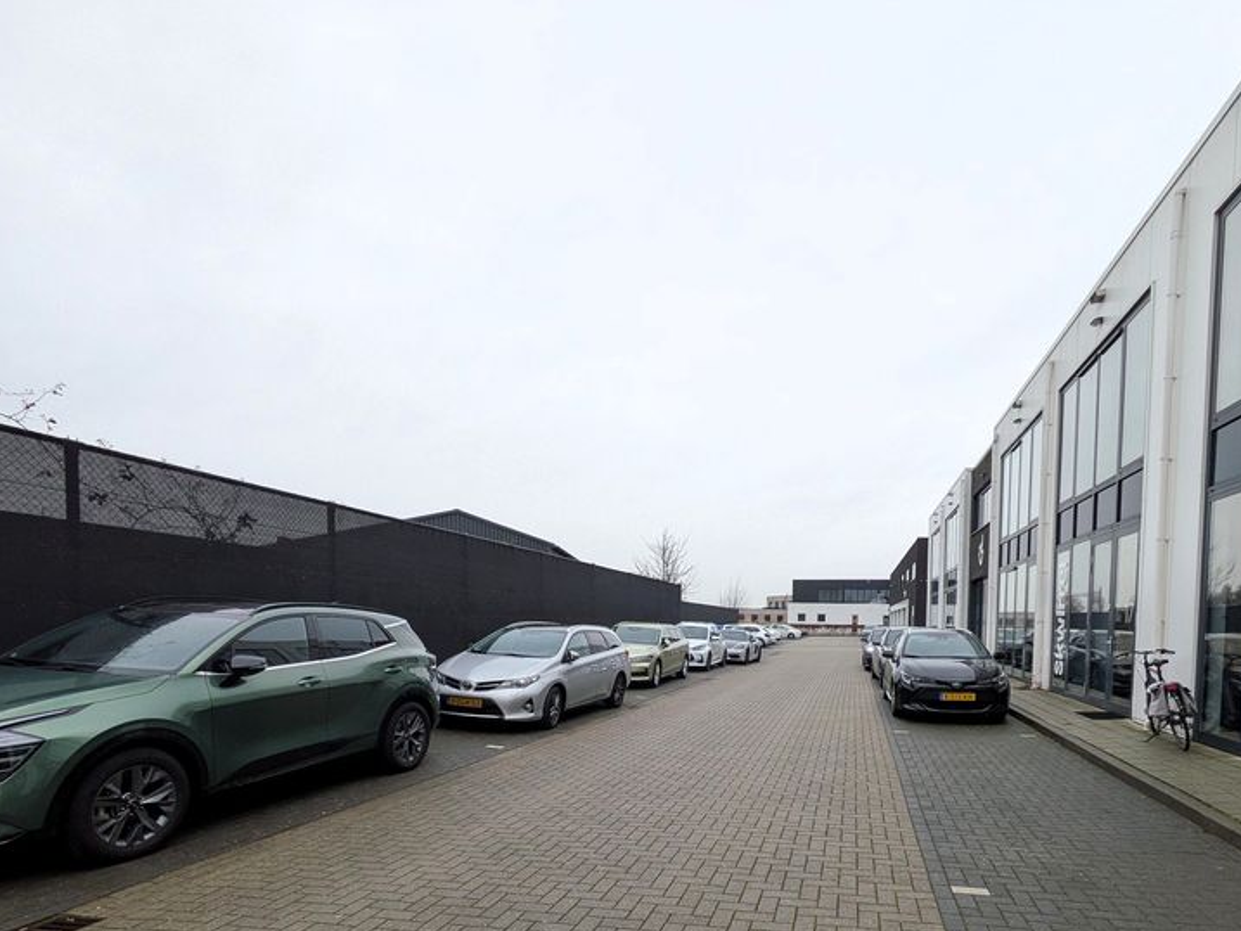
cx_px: 734
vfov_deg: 63.4
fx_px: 717
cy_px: 659
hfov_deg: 80.9
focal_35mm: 20
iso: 53
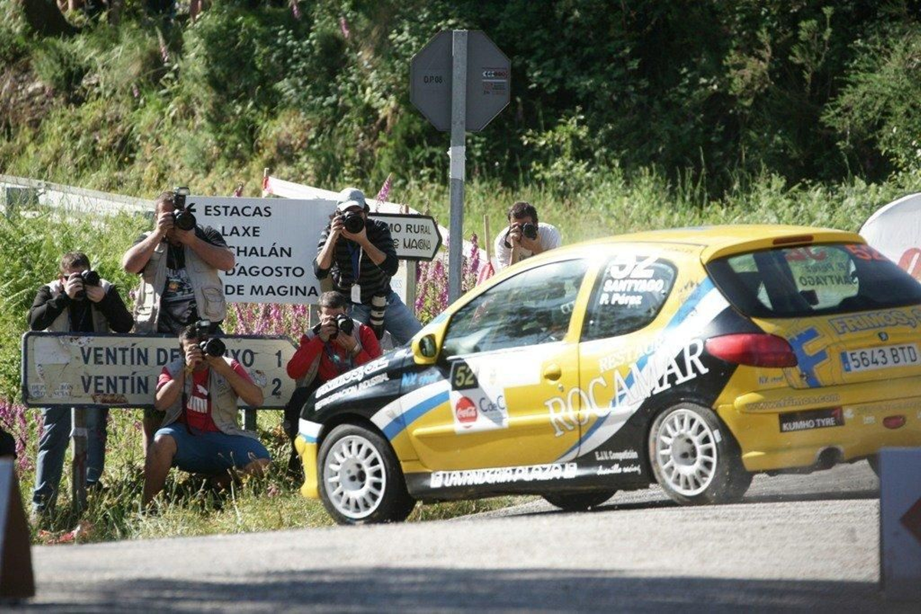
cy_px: 307
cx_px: 460
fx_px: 7675
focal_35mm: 300
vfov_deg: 4.6
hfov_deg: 6.9
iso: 800
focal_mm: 300
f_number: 5.6
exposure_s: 1/1600
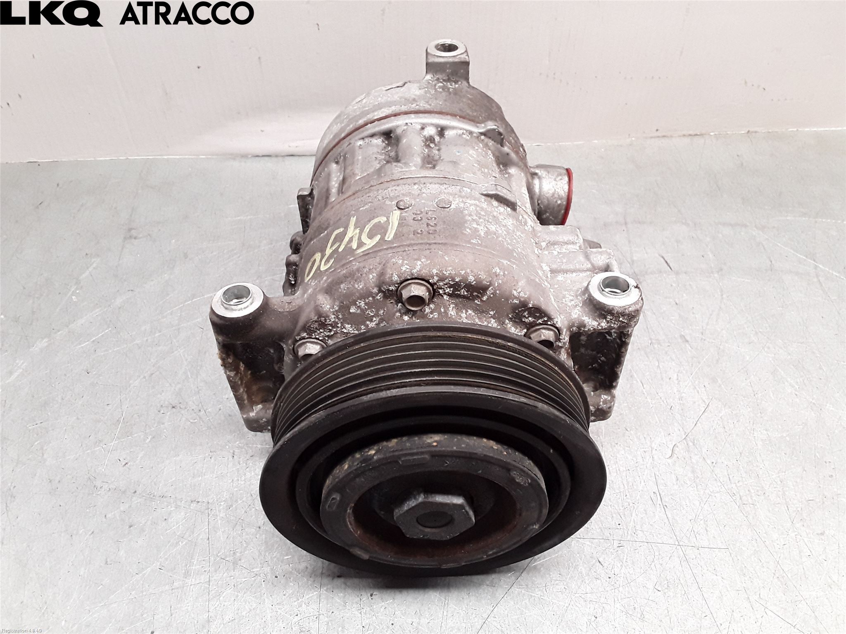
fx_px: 684
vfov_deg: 49.7
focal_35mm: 28
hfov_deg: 63.4
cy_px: 317
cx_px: 423
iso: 100
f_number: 1.9
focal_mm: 2.91
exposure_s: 1/100
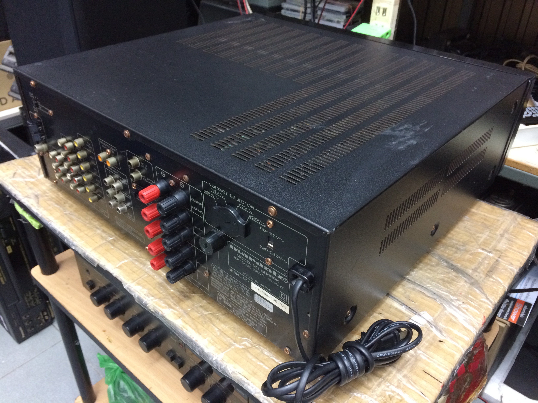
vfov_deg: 48.2
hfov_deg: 61.7
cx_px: 269
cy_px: 202
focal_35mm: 29
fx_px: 451
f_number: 2.2
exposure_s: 1/33
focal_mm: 4.15
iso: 320
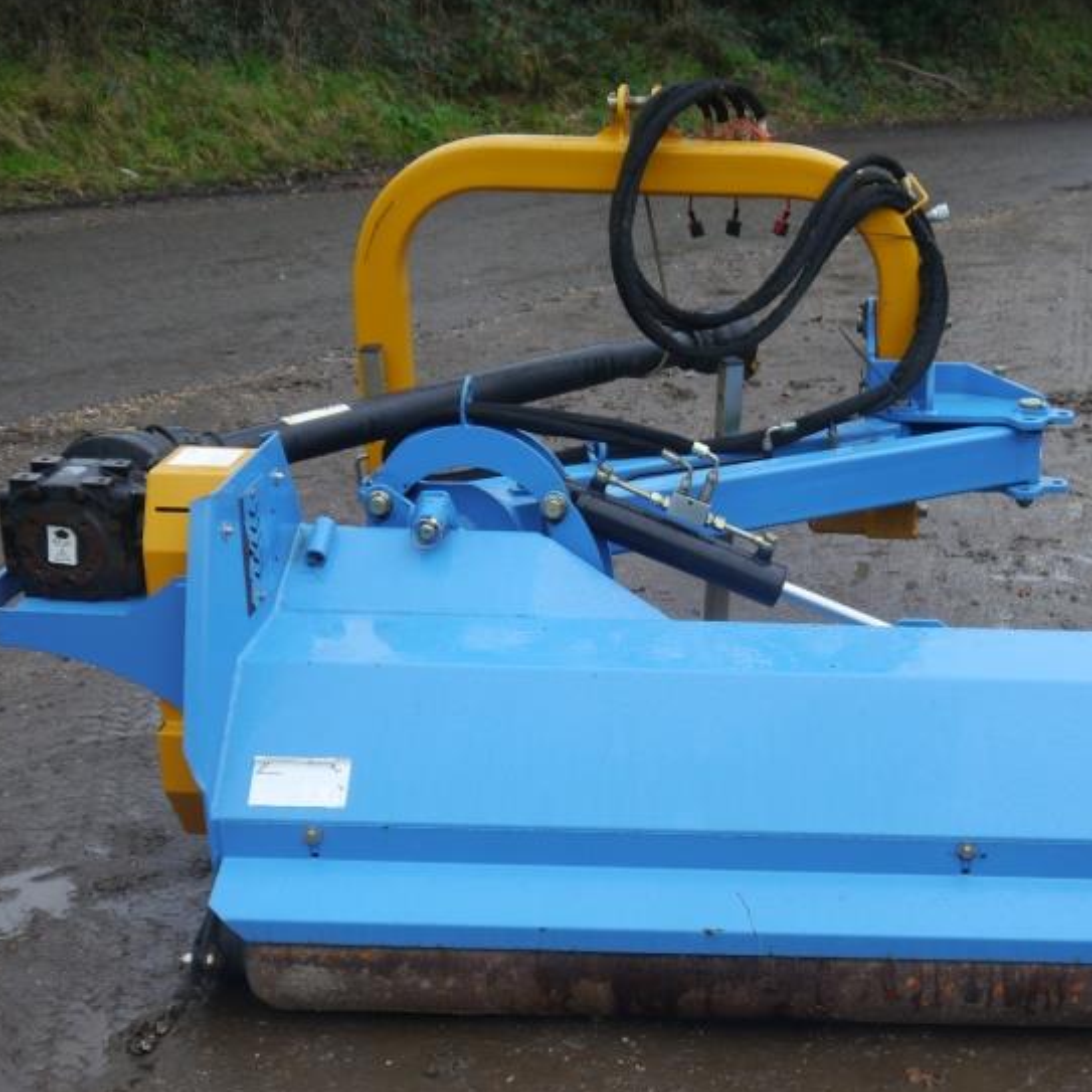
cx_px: 823
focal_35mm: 50
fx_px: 1785
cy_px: 684
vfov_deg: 33.9
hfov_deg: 33.3
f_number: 3.6
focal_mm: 15
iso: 160
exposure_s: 1/80
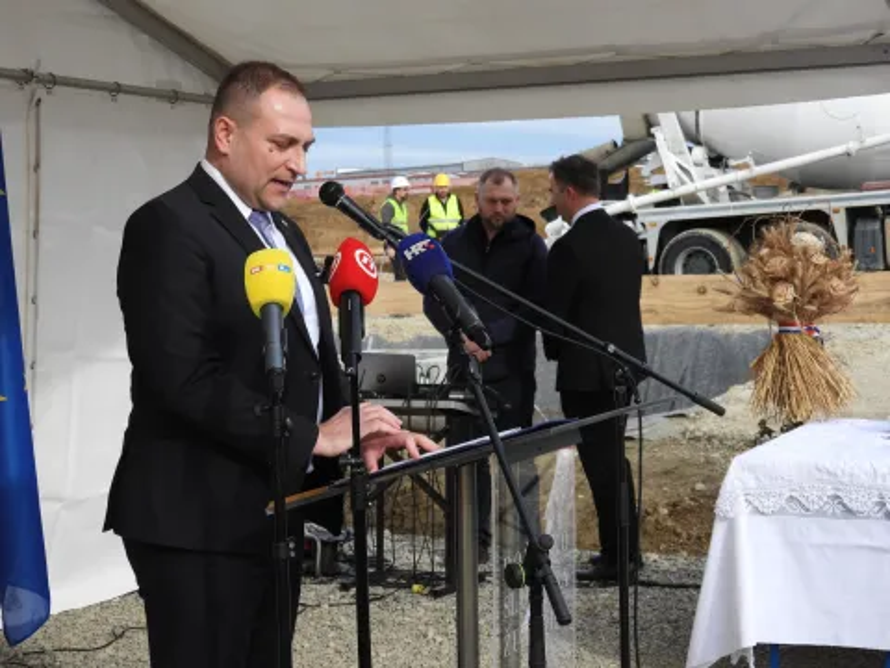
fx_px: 1543
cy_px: 334
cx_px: 445
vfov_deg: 24.4
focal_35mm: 60
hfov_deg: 32.2
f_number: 3.5
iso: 100
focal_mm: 10.7
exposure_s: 1/640
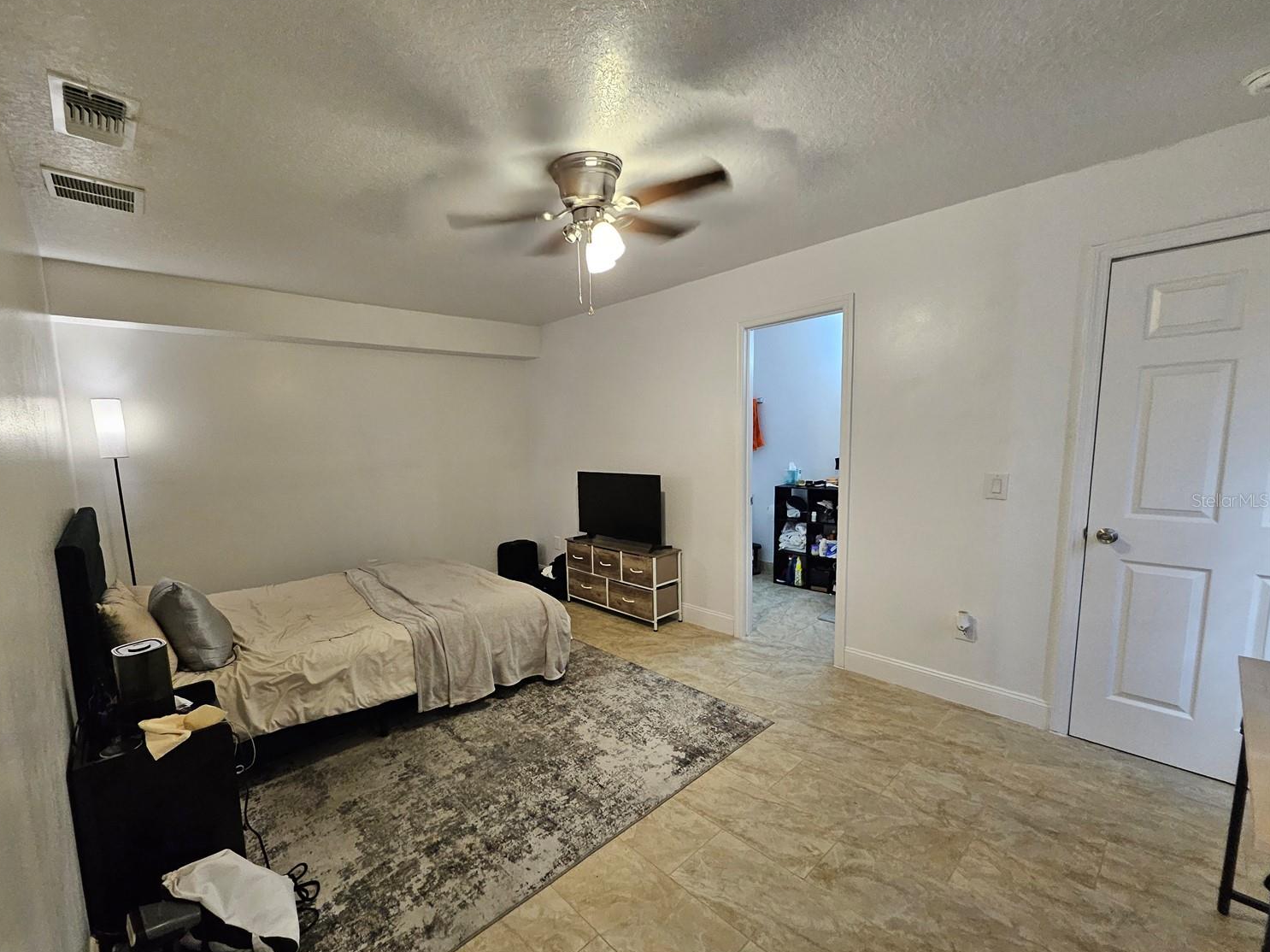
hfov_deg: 101.9
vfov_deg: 85.6
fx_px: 514
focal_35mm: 14
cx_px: 589
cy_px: 500
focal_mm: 1.74
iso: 400
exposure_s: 1/60
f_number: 2.2
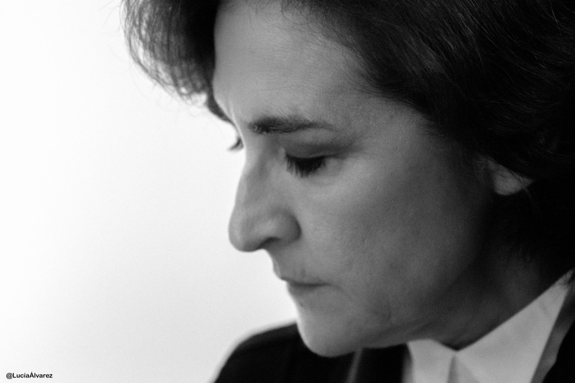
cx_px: 288
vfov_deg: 8.7
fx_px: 2515
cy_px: 192
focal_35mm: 158
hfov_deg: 13.0
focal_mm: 105
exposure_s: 1/3200
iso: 12800
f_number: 4.5
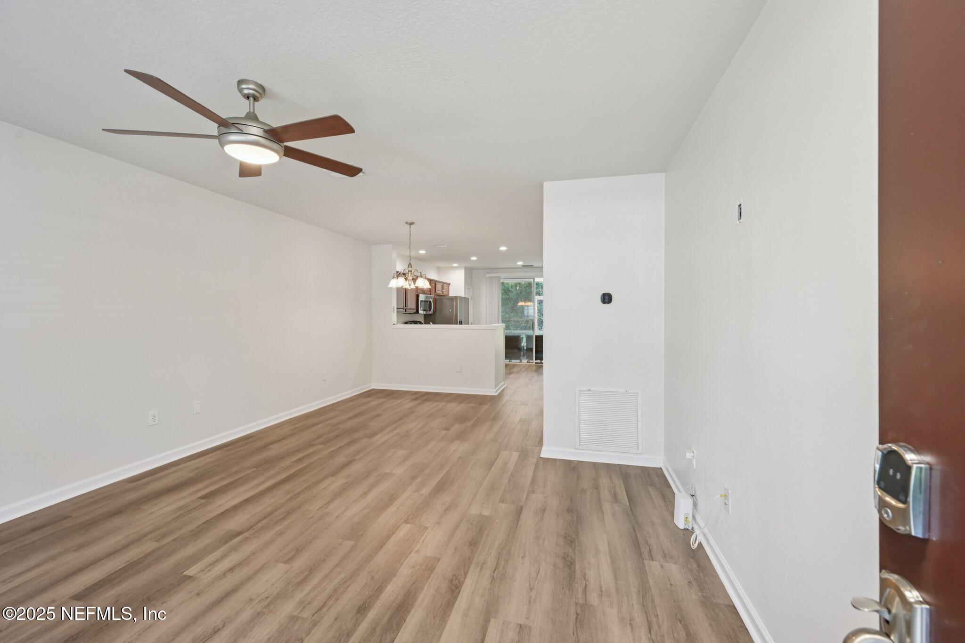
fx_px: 375
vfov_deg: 81.2
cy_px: 322
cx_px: 482
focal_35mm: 14
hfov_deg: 104.3
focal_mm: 14
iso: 400
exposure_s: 1/8
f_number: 8
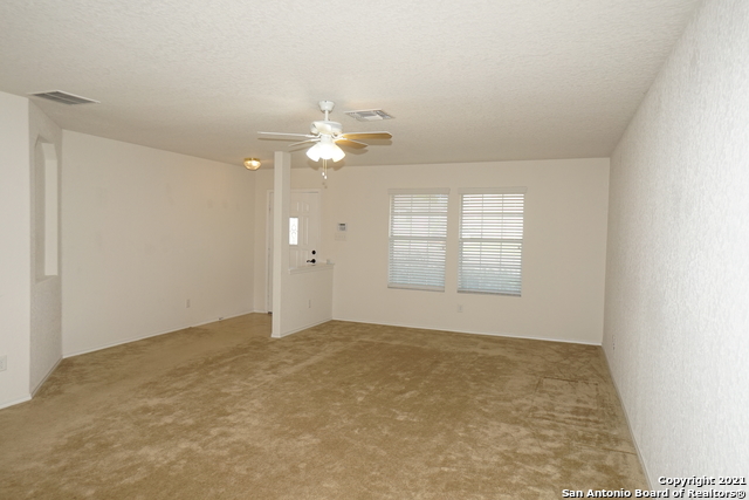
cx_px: 374
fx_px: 458
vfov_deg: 57.3
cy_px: 250
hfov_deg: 78.6
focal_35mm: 22
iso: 320
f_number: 4
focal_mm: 15
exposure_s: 1/160
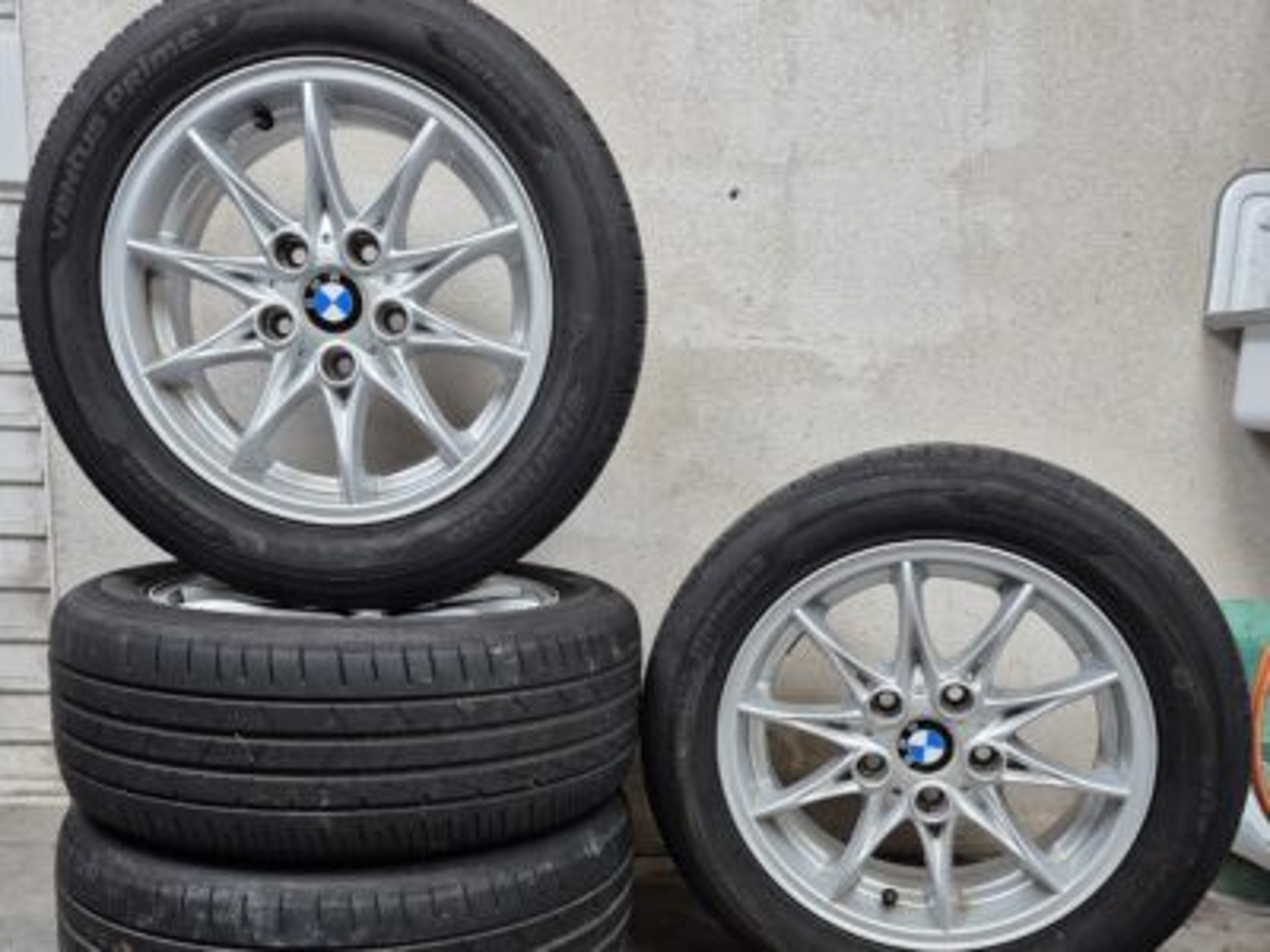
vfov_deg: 58.9
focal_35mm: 23
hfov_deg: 73.9
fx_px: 844
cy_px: 476
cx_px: 635
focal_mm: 5.4
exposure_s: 1/182
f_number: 1.8
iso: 200
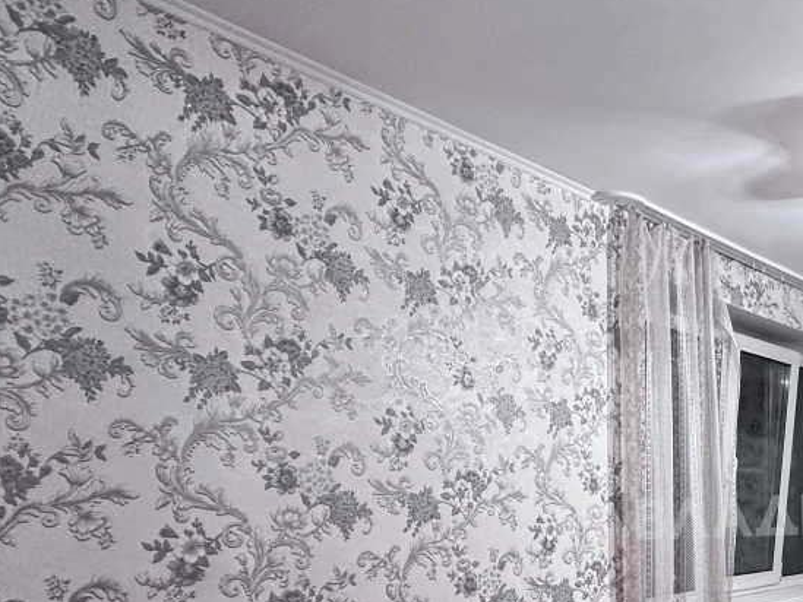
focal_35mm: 32
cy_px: 514
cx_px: 714
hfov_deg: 50.7
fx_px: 742
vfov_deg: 41.5
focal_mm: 2.22
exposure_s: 1/50
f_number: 2.2
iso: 400
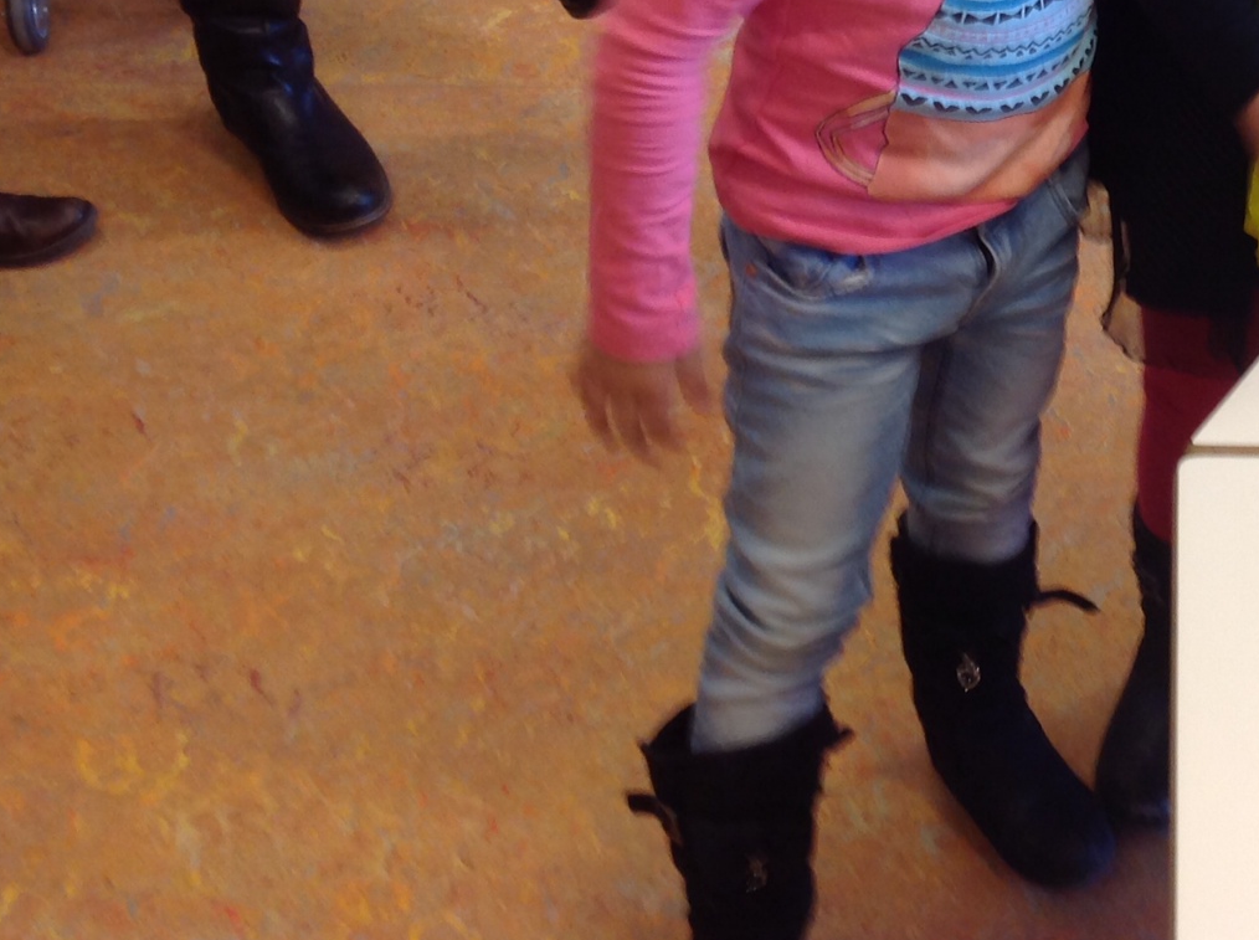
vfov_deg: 20.1
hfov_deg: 26.2
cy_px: 25
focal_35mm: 71
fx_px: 2578
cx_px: 1208
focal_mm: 4.28
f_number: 2.4
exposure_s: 1/17
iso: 64
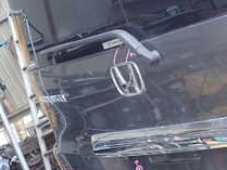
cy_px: 9
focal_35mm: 86
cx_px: 171
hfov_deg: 22.5
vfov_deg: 16.9
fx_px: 564
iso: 100
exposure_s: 1/60
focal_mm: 5.4
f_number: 2.3
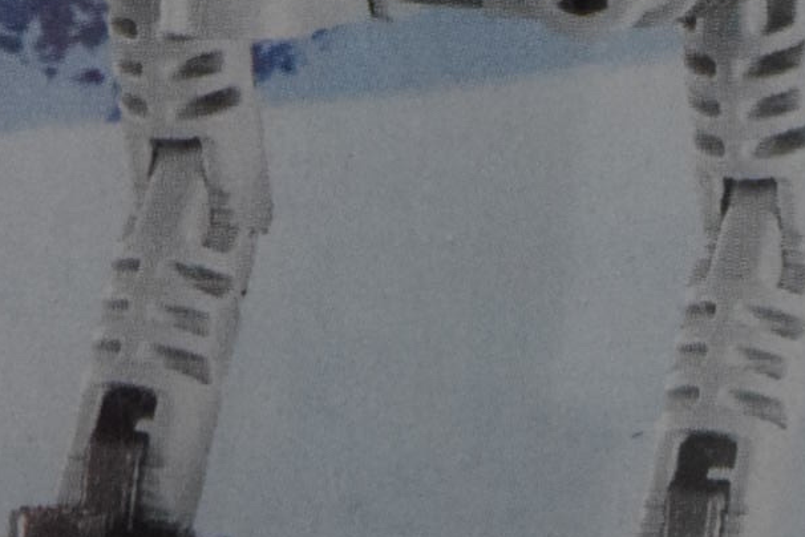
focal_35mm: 407
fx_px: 9111
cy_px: -647
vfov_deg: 3.3
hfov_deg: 5.1
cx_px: 515
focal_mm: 55
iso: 3200
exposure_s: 1/125
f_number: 5.6
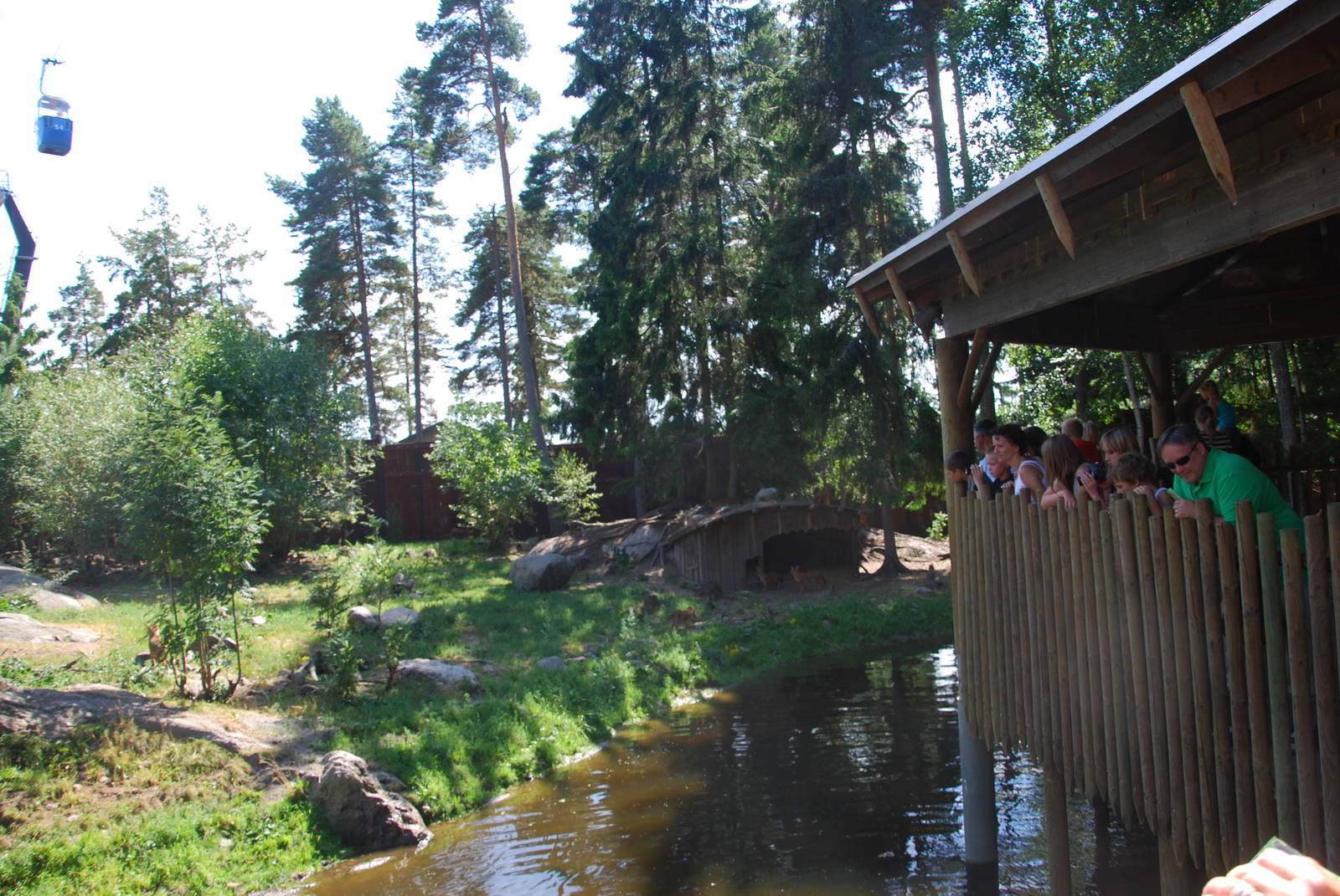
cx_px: 670
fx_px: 1006
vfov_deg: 48.0
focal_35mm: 27
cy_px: 448
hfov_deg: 67.3
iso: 110
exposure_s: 1/125
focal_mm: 18
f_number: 5.6
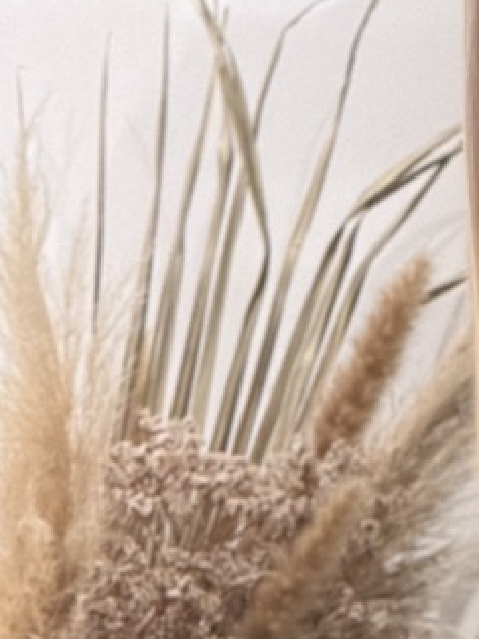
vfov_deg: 4.3
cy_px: 1239
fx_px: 8364
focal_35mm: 453
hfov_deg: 3.3
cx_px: 894
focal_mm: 16.89
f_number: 2.8
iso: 320
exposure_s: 1/100
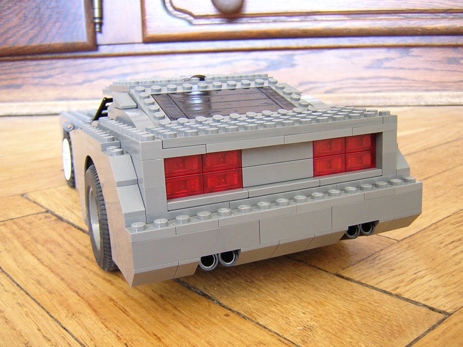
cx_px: 232
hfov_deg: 51.4
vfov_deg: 39.7
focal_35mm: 36
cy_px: 174
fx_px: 482
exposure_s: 1/3.3
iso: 381
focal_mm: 4.7
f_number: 2.6
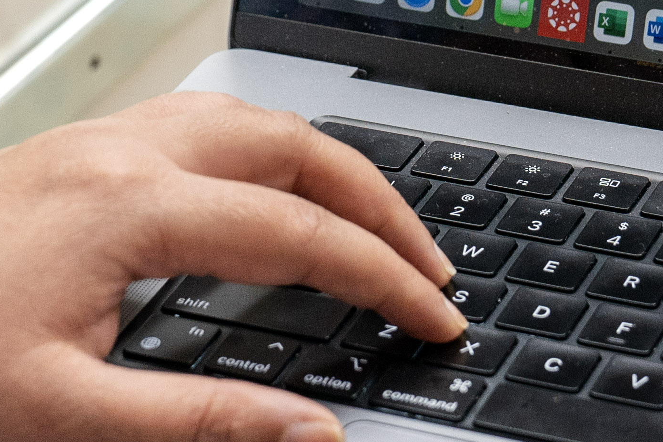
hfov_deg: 11.3
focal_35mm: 181
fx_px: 3333
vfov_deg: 7.6
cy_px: 45
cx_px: 511
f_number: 4.5
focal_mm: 42
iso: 1250
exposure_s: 1/60
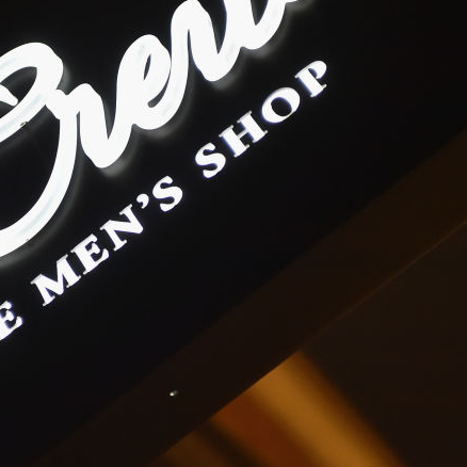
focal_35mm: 123
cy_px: 222
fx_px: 1877
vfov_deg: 14.2
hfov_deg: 14.1
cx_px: 116
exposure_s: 1/60
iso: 2500
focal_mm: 62
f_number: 2.8
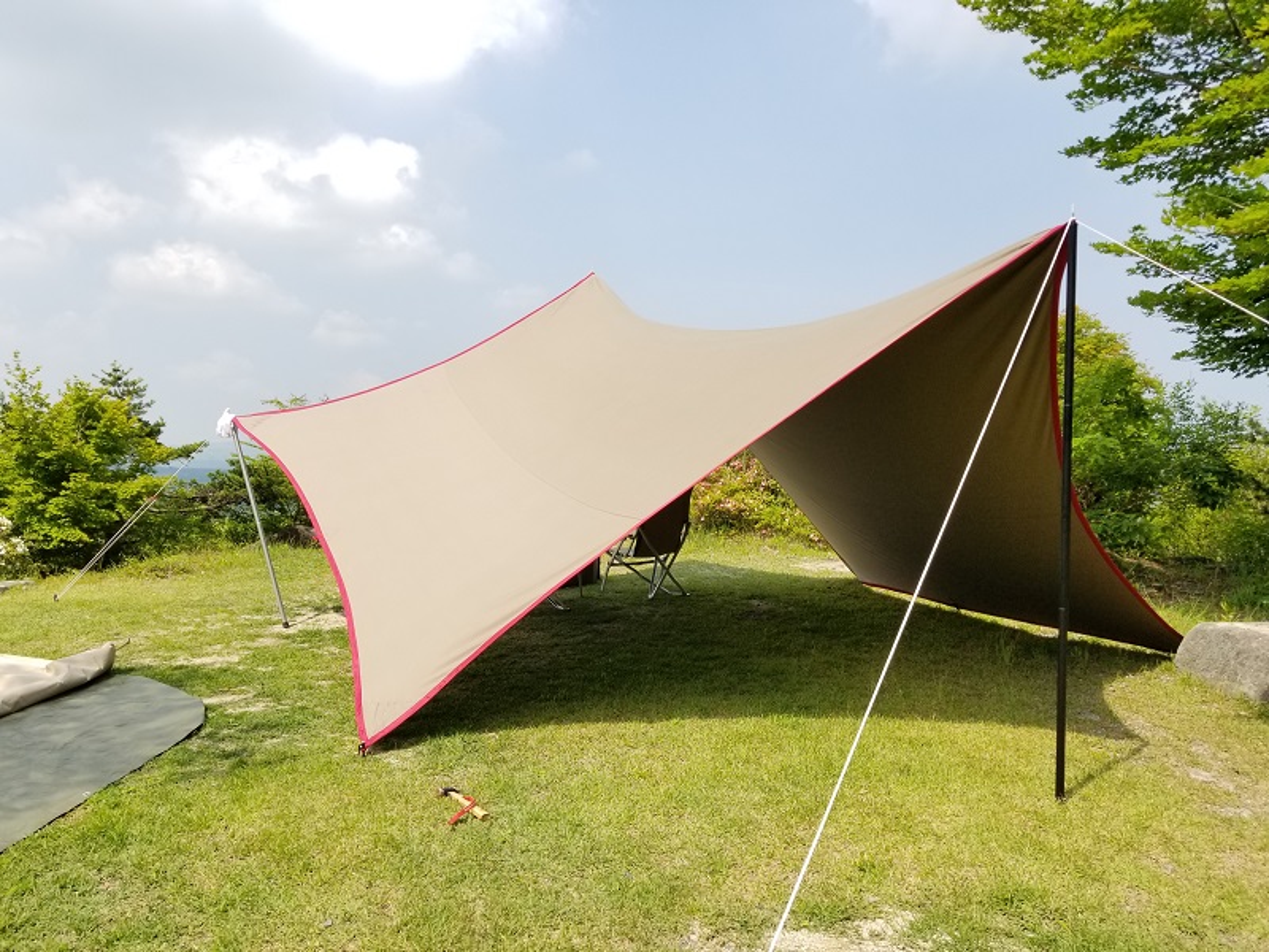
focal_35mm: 26
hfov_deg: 67.3
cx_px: 634
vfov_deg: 53.1
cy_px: 476
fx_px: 953
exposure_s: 1/1436
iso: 50
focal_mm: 4.25
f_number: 1.7
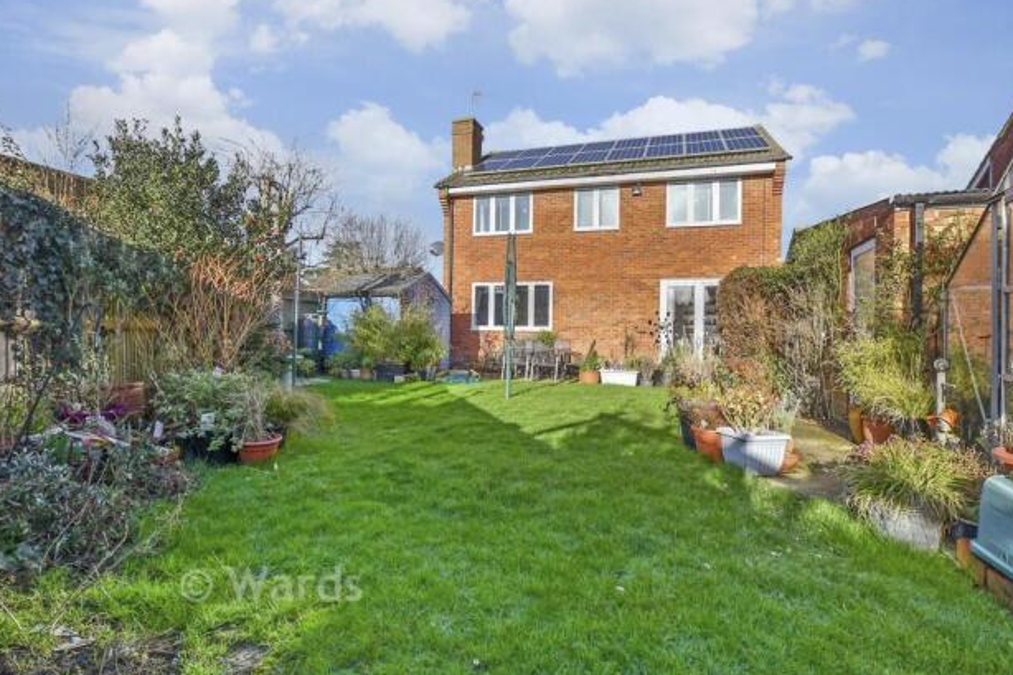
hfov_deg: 96.7
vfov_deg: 73.7
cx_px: 530
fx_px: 450
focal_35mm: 16
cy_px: 338
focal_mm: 10
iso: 160
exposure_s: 1/400
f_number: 8
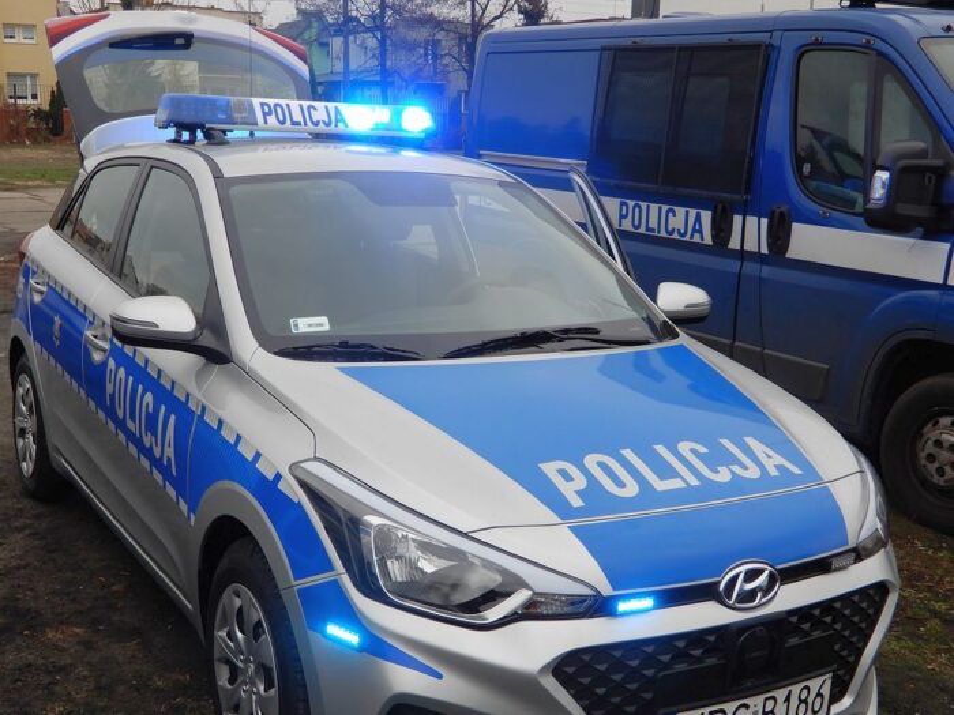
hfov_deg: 49.0
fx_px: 1047
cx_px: 477
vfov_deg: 37.7
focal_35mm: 38
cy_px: 358
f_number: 4
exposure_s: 1/100
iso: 80
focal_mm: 6.8
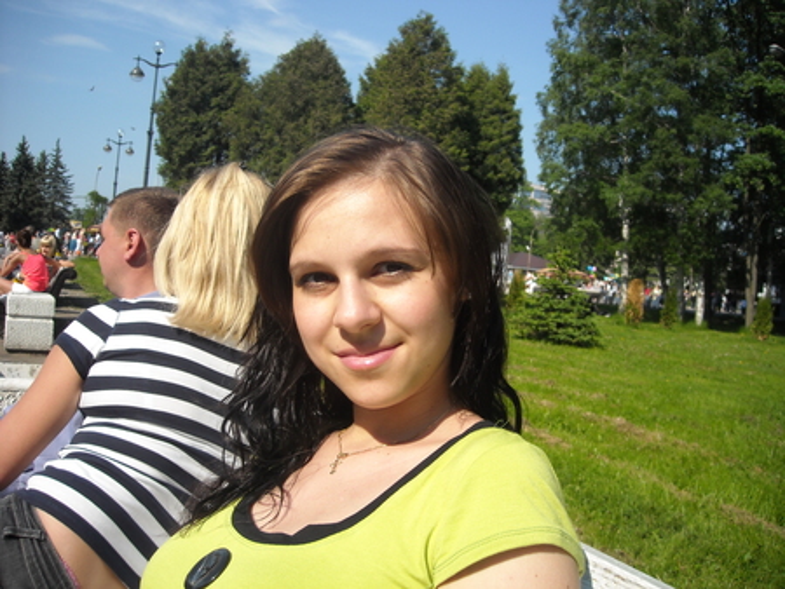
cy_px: 294
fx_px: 794
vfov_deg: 40.7
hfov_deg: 52.6
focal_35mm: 35
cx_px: 392
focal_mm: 5.7
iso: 64
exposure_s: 1/239
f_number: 5.6
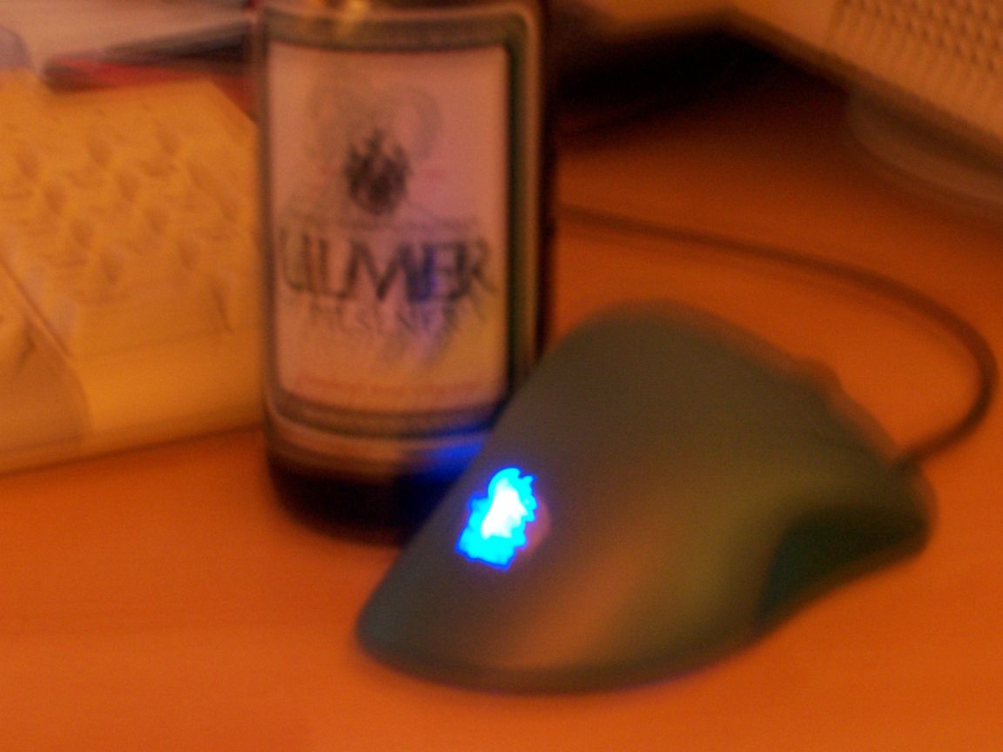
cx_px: 502
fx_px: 2173
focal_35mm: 75
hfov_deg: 26.0
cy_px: 376
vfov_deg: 19.6
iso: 200
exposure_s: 5
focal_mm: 12.4
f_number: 6.3
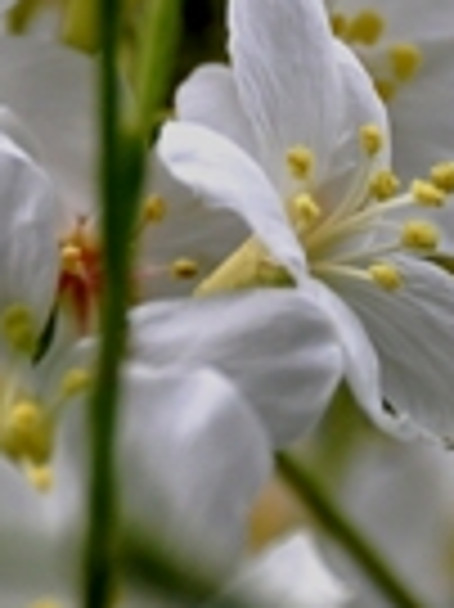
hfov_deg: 2.4
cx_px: 476
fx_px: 10634
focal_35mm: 607
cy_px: 97
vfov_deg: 3.3
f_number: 5.3
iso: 400
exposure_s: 1/800
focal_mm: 95
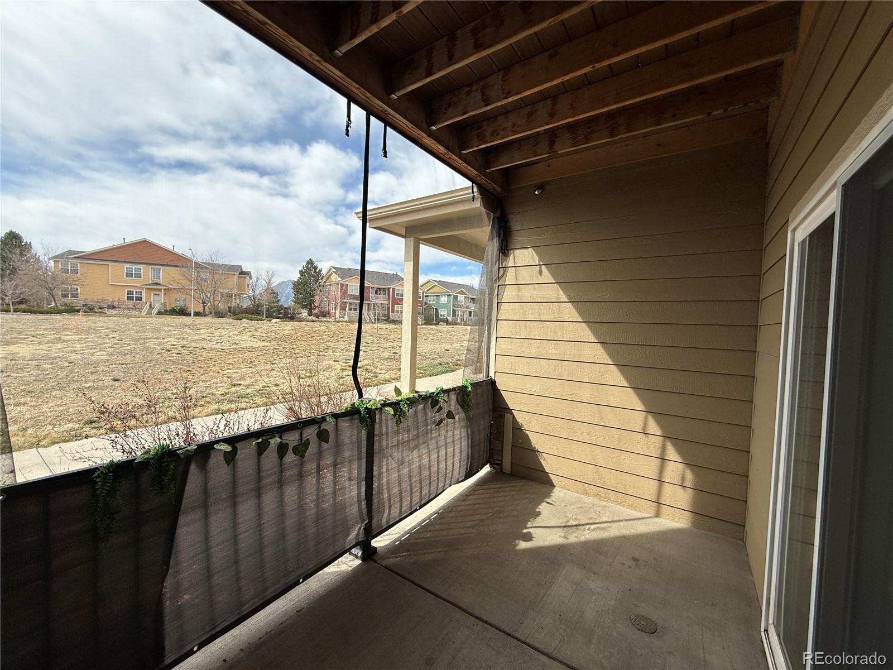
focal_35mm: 14
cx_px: 446
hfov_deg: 102.1
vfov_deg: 85.7
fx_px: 361
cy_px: 335
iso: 50
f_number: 2.2
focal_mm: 2.22
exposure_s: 1/985
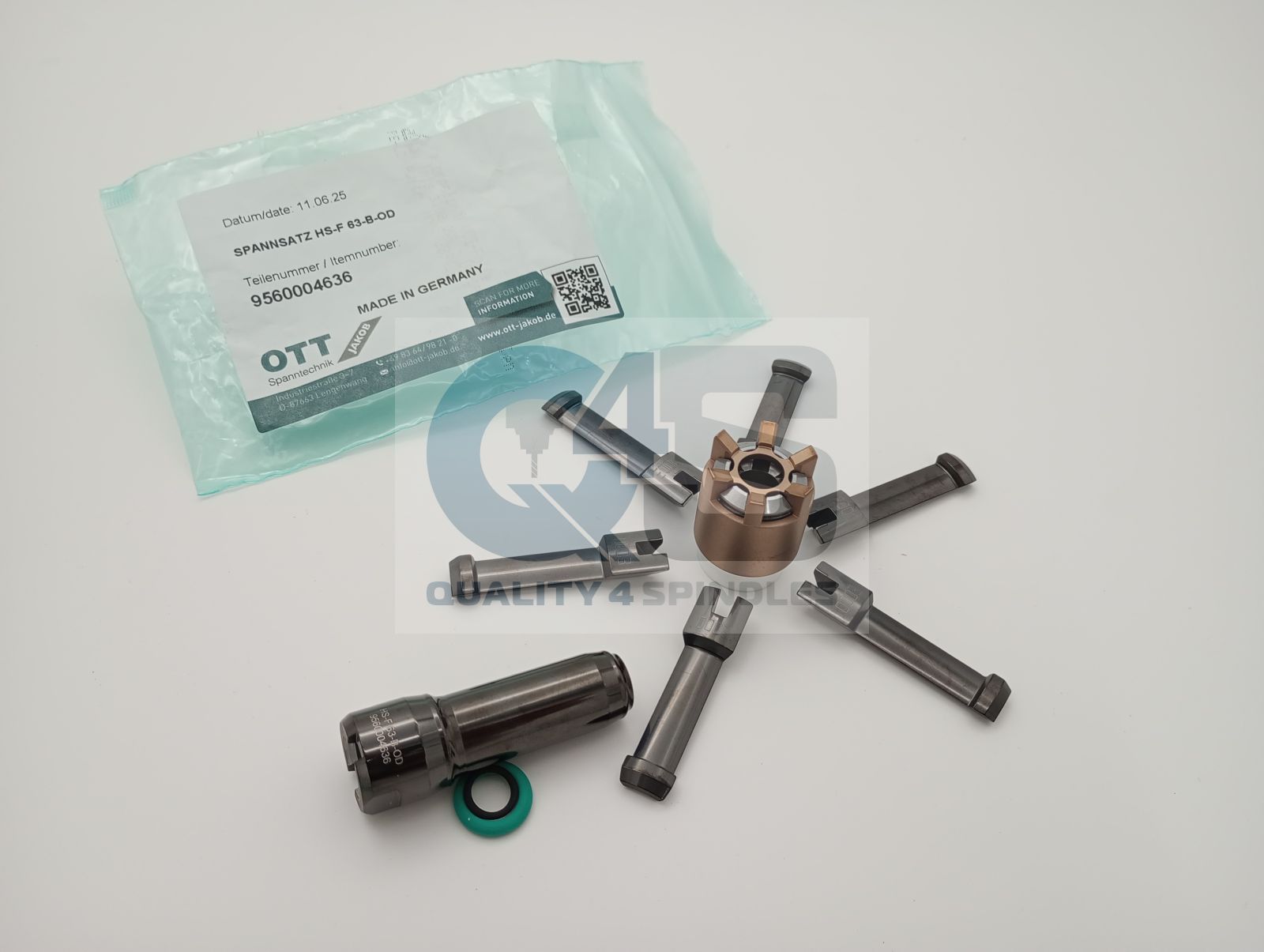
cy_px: 476
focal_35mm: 28
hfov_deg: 63.4
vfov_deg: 49.9
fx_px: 1024
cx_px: 632
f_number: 1.8
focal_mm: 4.27
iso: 399
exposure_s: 1/100
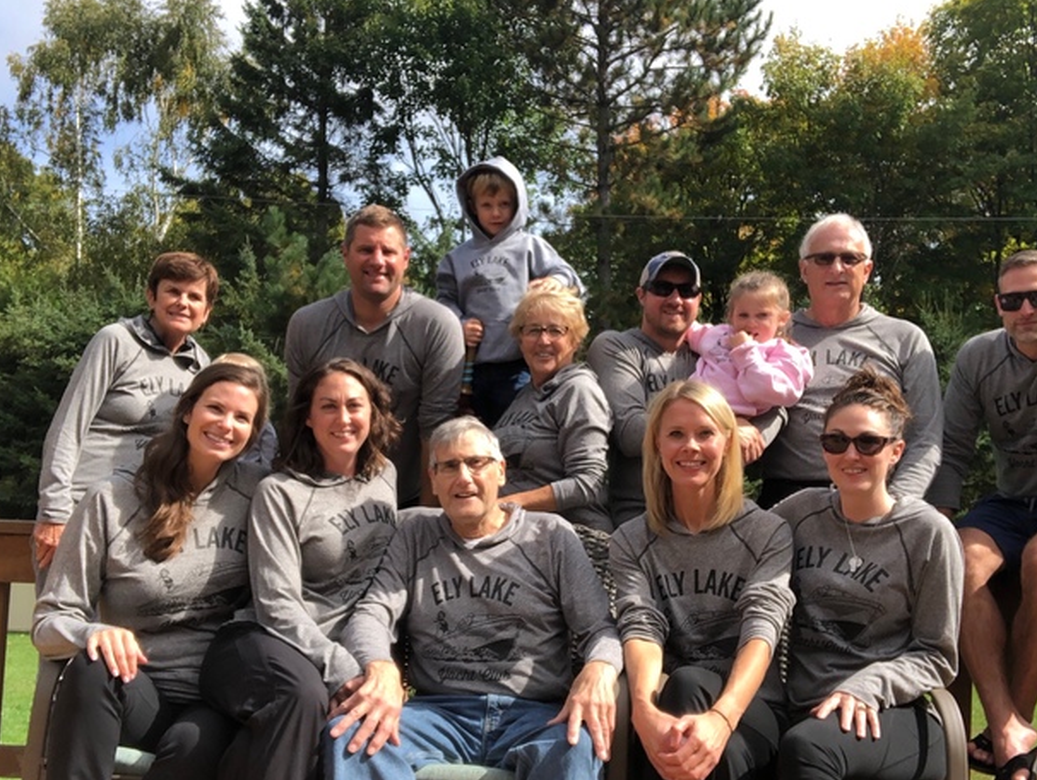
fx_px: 1140
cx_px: 539
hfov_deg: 48.9
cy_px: 452
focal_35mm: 38
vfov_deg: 37.7
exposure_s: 1/597
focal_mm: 2.87
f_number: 2.2
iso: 20
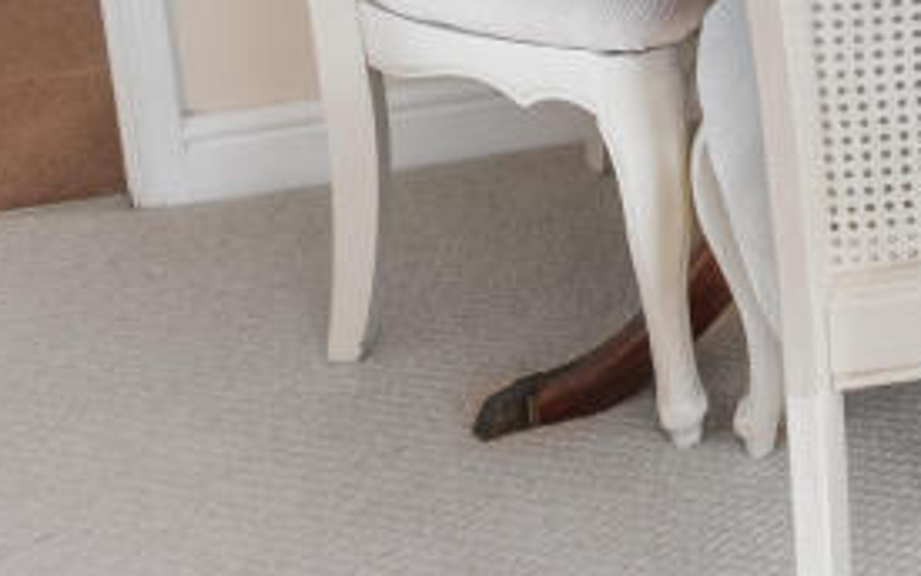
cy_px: -444
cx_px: 1373
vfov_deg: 18.2
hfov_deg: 26.3
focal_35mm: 57
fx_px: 1431
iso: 160
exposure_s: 3.7
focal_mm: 10
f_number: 8
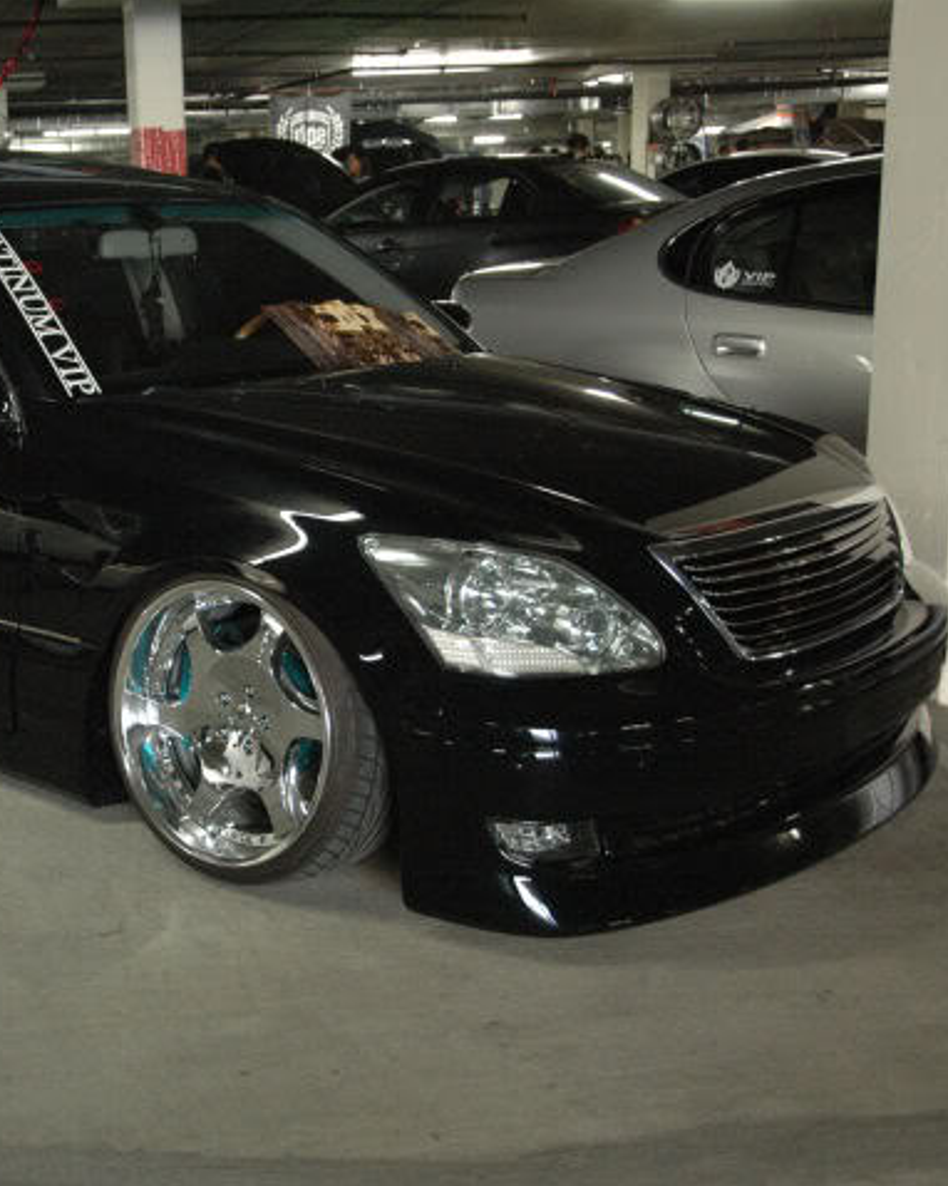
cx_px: 124
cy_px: 593
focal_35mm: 51
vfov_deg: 36.7
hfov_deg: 28.7
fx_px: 1790
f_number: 3.8
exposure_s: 1/30
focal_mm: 24
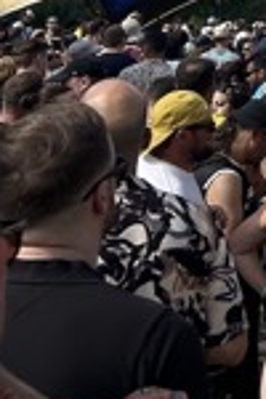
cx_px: 755
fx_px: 1274
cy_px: -210
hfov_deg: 9.6
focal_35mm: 115
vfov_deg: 16.2
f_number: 1.5
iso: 50
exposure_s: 1/5319
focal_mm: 5.7
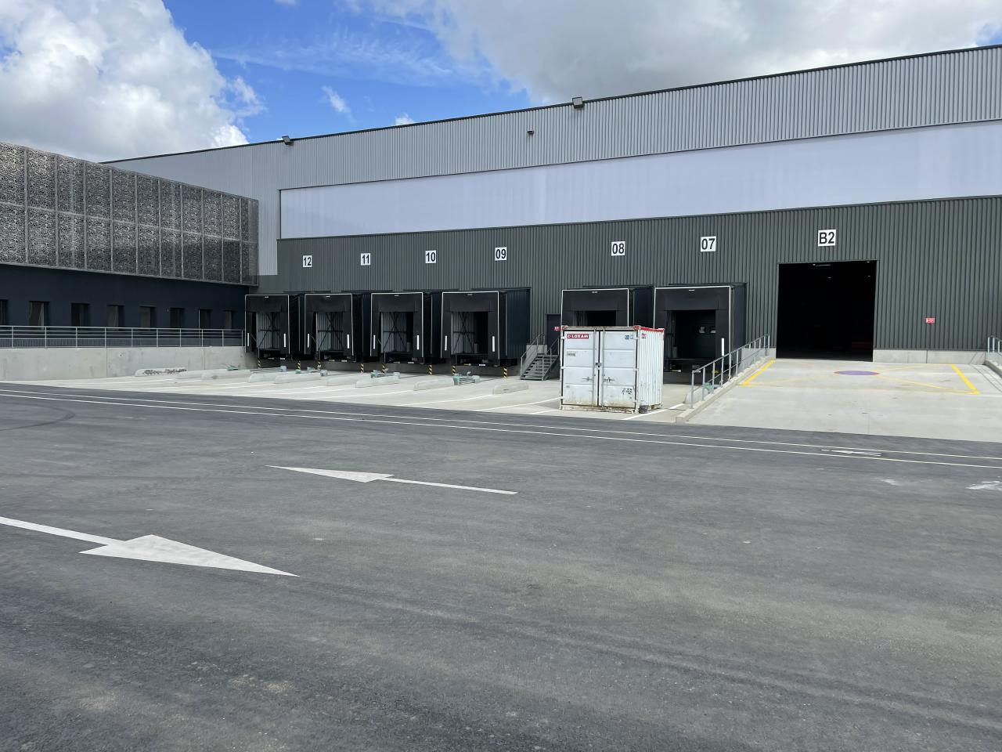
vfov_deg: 53.1
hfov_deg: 67.3
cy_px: 376
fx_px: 753
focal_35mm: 26
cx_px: 501
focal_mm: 4.2
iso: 32
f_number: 1.6
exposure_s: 1/3300
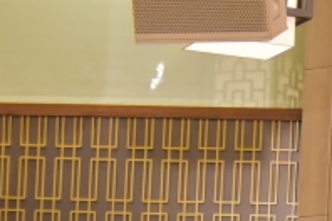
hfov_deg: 6.3
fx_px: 2960
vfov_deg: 4.2
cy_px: 465
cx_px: 592
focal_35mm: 321
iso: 3200
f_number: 4.8
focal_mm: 62
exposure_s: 1/250
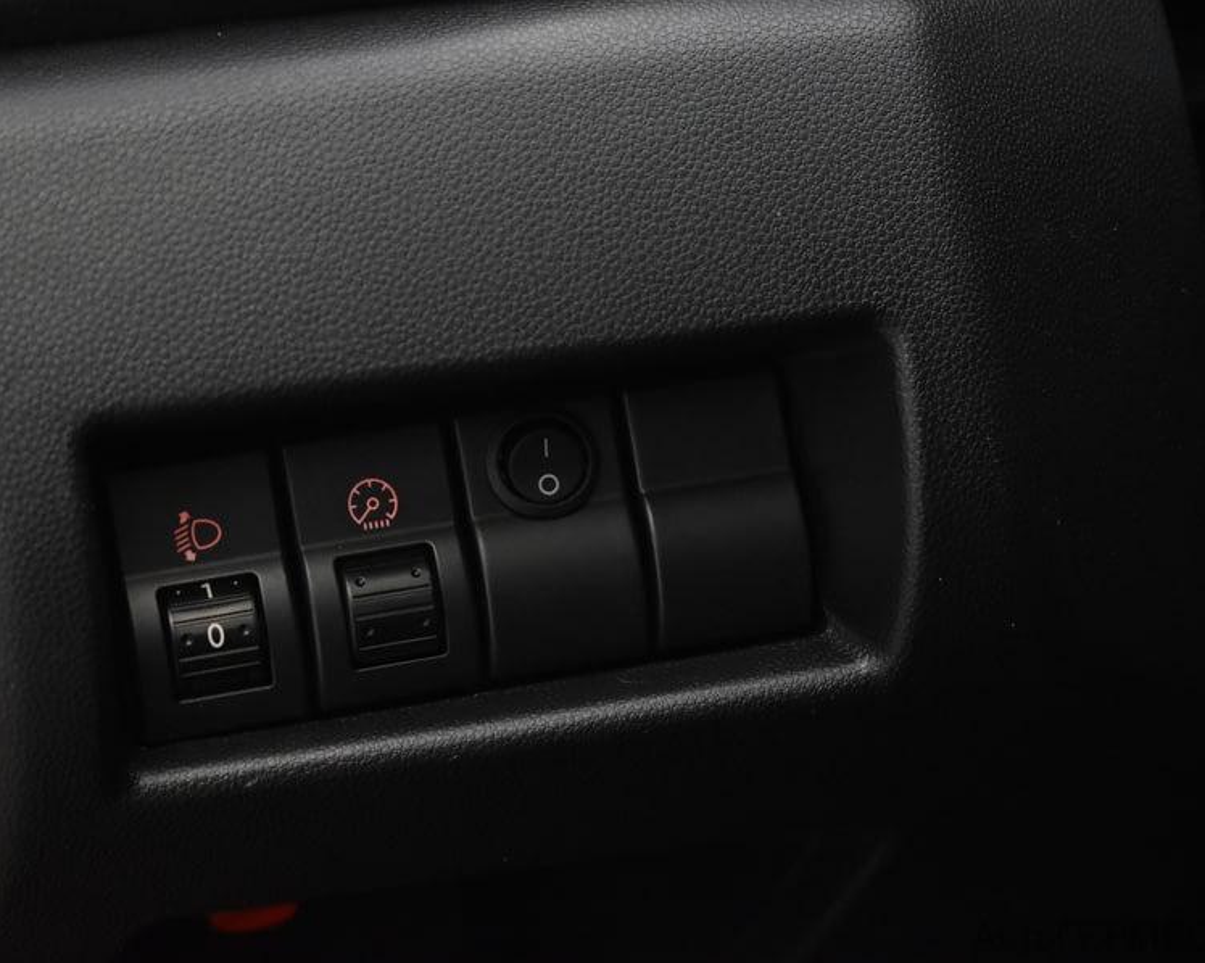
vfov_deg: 19.7
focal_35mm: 78
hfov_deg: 24.4
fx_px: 2781
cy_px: 483
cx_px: 504
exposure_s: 1/60
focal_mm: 46
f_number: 5.3
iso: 3200
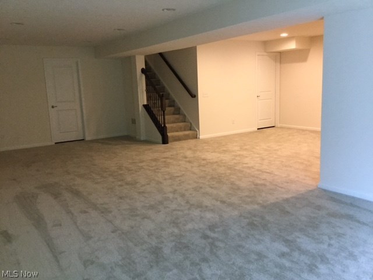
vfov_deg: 45.4
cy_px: 140
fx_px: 334
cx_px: 186
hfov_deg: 58.4
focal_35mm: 31
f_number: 2.4
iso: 200
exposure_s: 1/30
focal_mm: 3.3
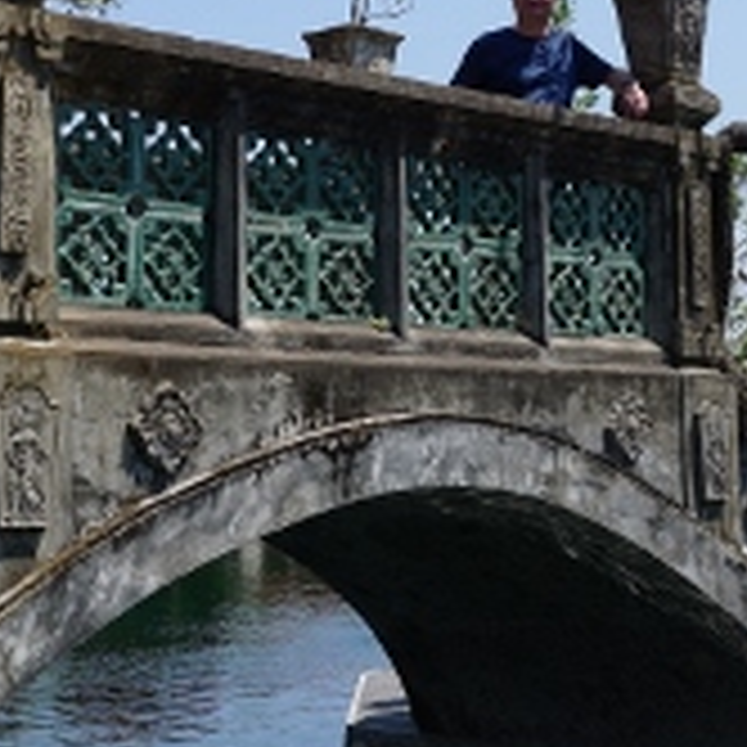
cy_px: 99
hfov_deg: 22.8
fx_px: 1856
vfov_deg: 22.3
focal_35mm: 76
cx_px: 331
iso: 100
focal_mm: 20
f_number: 10
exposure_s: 1/200
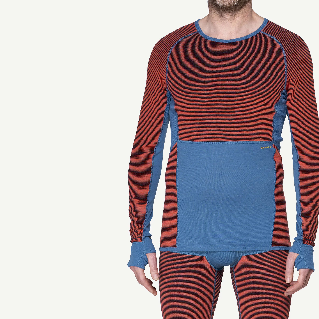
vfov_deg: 12.3
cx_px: 226
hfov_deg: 12.3
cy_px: 225
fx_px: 1480
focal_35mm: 142
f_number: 5.6
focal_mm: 70
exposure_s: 1/50
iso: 100
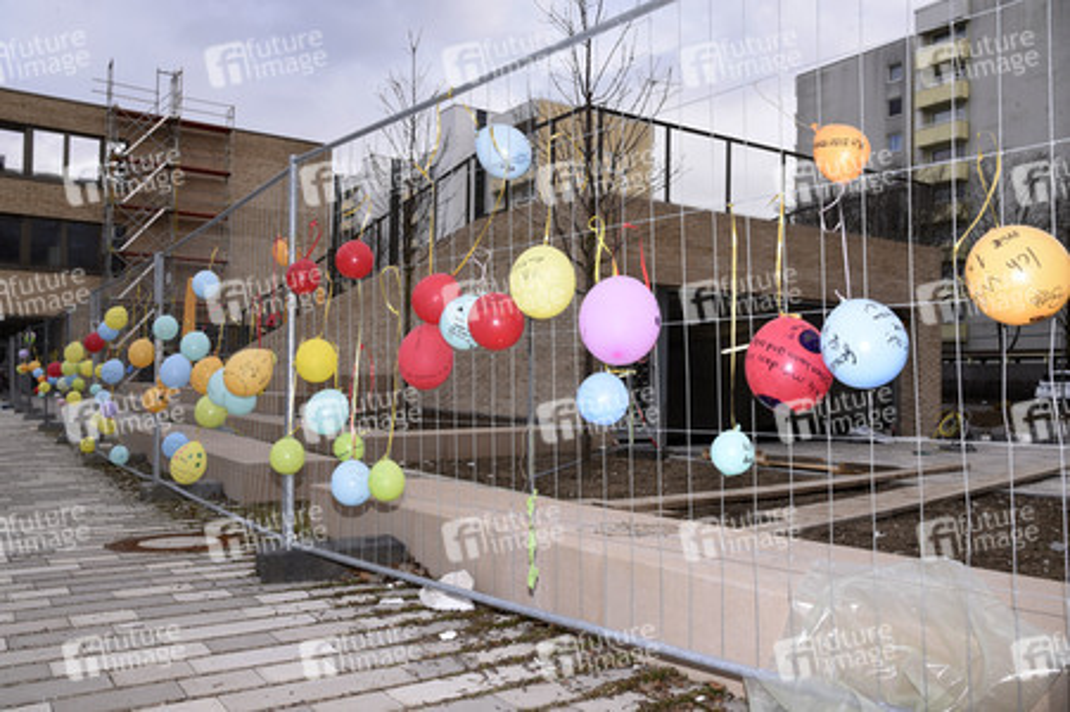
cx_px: 535
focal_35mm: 30
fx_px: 891
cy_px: 356
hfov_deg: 62.0
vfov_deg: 43.5
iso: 500
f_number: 11
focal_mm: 30
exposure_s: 1/160
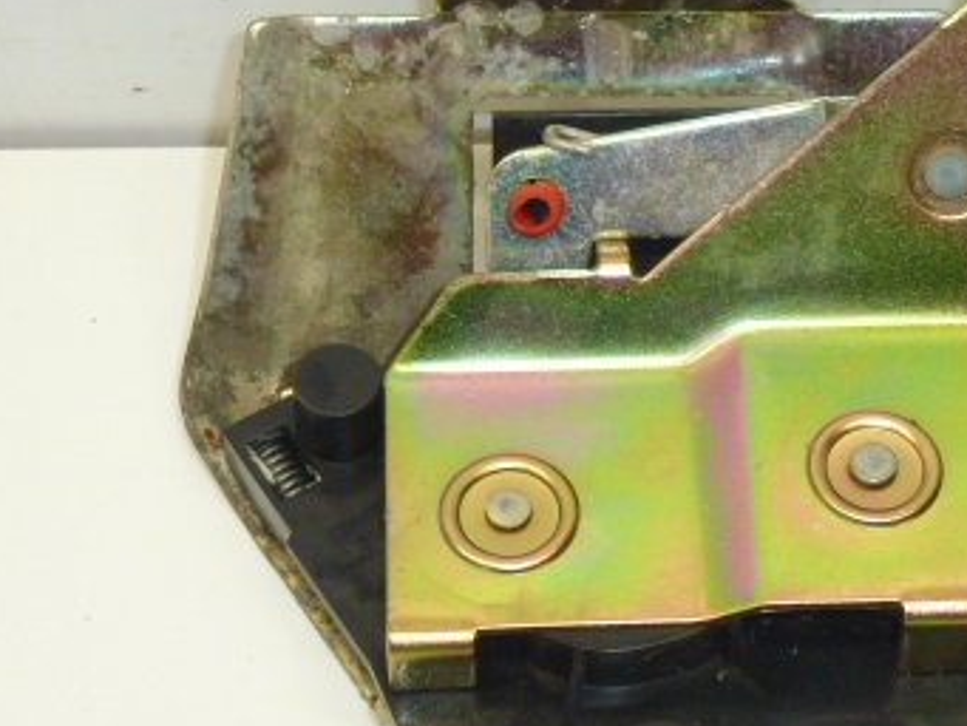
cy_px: 394
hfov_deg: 18.3
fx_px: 2990
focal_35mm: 107
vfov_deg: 13.8
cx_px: 709
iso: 400
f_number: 4.4
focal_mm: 10.1
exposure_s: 1/200
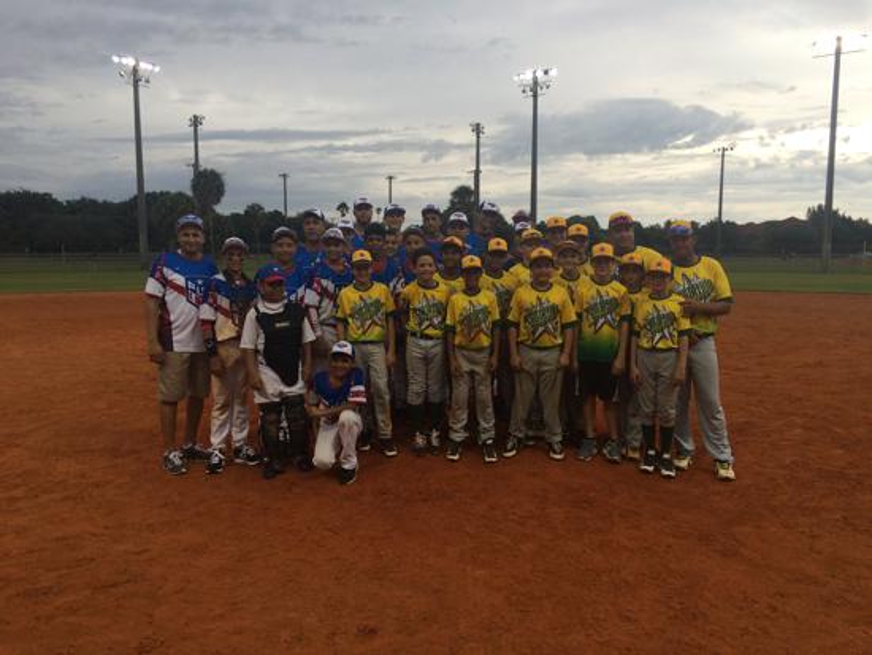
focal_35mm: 29
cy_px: 328
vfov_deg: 48.3
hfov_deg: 61.6
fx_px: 731
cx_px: 436
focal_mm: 4.15
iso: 40
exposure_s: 1/120
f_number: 2.2
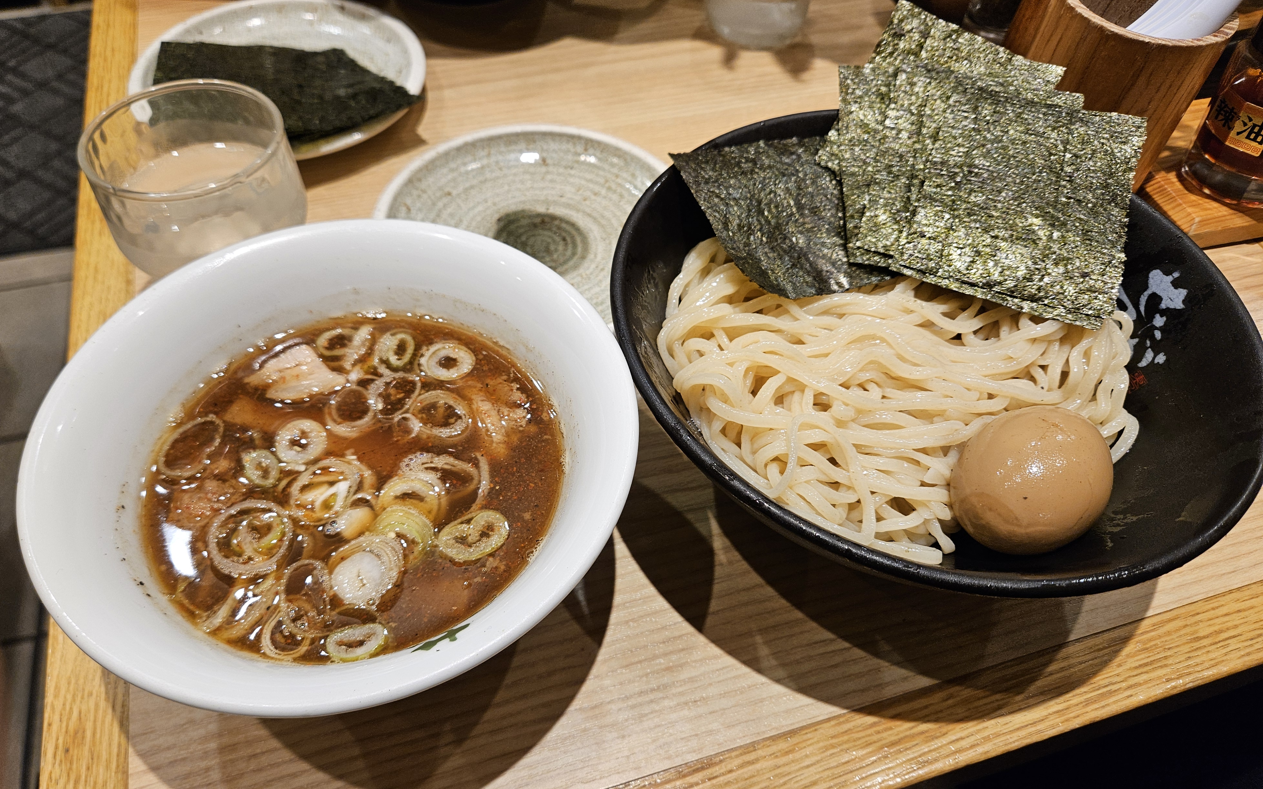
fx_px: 861
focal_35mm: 25
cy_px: 391
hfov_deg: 72.5
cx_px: 616
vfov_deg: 49.3
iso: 100
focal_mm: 5.4
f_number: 1.8
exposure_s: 1/100
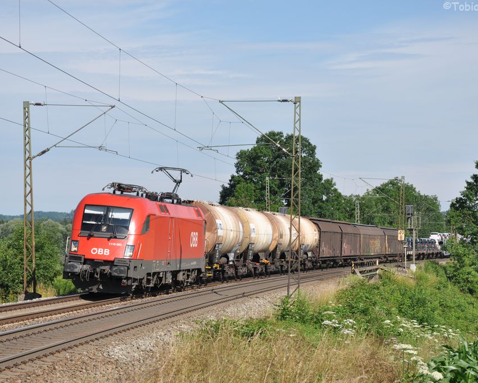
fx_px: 1684
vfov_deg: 13.0
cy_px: 192
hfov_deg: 16.2
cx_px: 265
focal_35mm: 119
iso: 200
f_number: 9
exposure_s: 1/500
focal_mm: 70
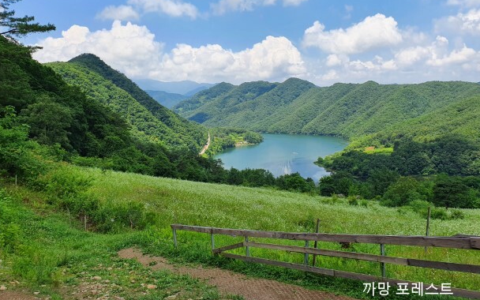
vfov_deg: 43.1
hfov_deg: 64.6
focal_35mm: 29
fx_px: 379
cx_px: 246
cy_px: 130
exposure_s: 1/1160
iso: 50
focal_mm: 4.32
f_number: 2.4
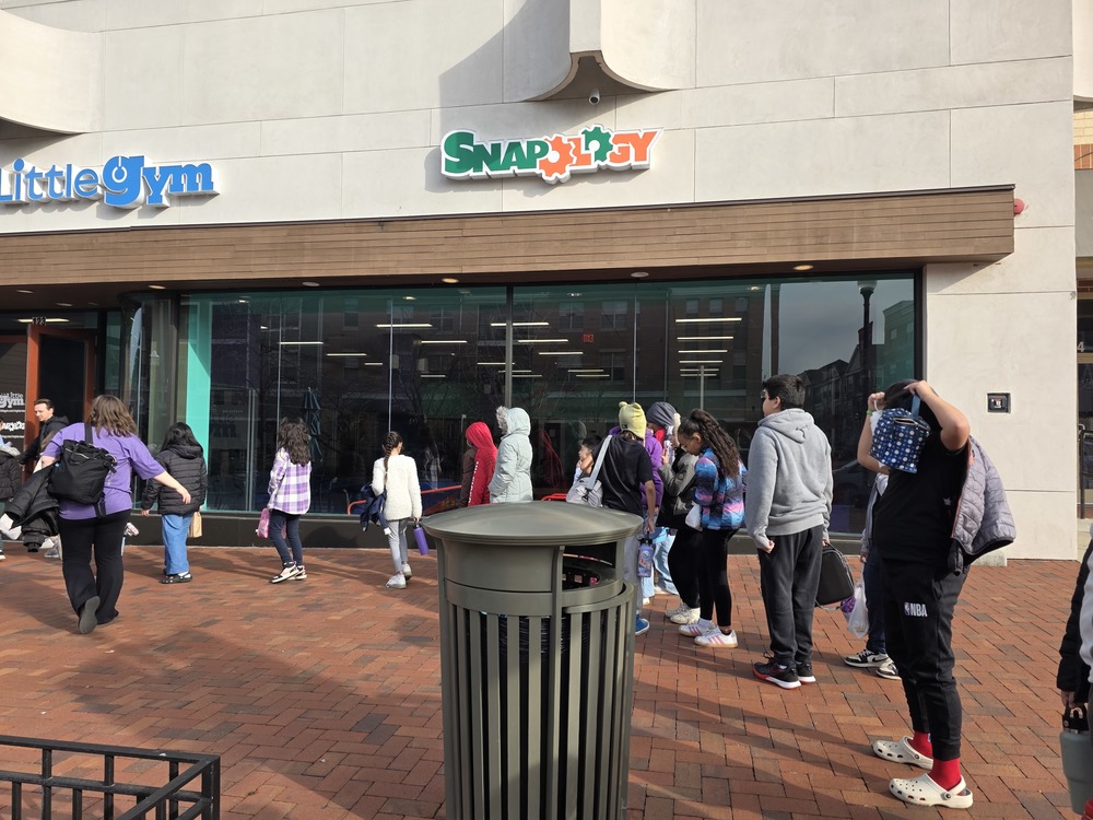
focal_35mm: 23
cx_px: 546
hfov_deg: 73.9
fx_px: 726
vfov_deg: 58.9
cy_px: 410
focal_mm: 6.3
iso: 80
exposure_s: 1/2384
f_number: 1.7
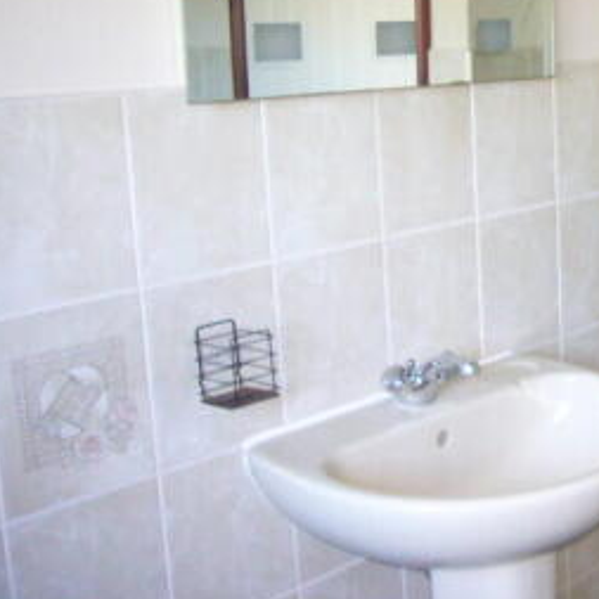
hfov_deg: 27.8
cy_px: 217
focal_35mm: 57
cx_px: 638
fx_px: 1116
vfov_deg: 29.9
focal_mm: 4.6
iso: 320
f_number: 2.8
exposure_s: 1/30
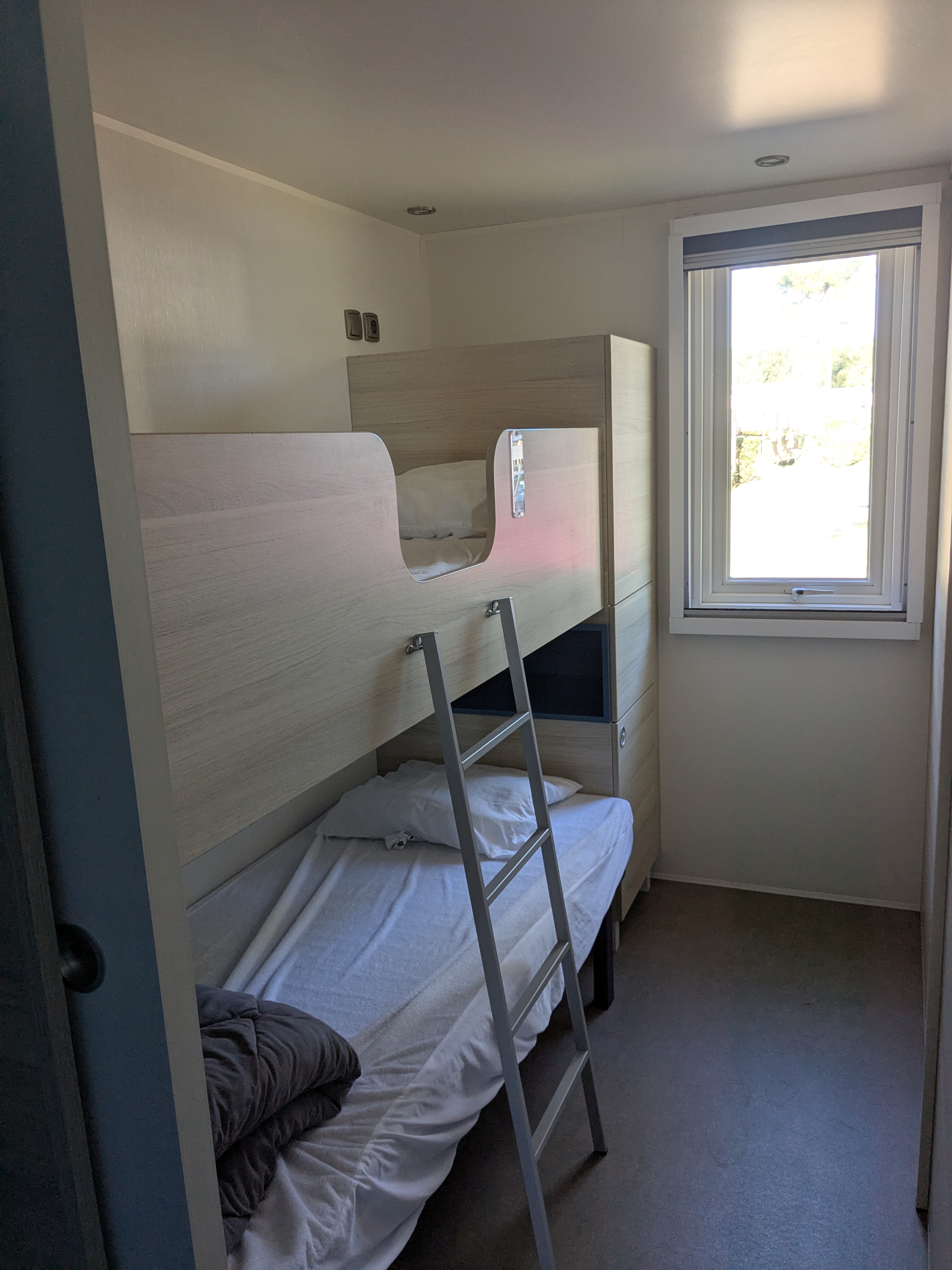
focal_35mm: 27
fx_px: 990
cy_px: 635
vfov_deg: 65.3
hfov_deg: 51.4
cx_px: 476
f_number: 1.73
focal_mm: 4.38
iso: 56
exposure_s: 1/104
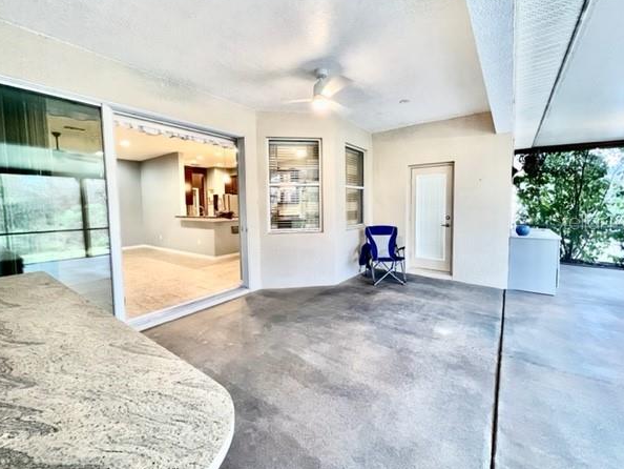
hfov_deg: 102.0
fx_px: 252
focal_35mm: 14
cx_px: 314
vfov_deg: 85.6
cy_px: 221
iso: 400
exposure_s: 1/60
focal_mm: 1.57
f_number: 1.8
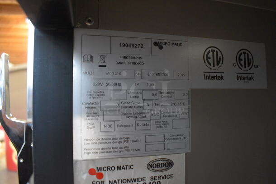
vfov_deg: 48.0
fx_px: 207
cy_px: 92
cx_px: 138
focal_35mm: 27
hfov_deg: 67.3
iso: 2800
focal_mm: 18
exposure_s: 1/60
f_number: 4
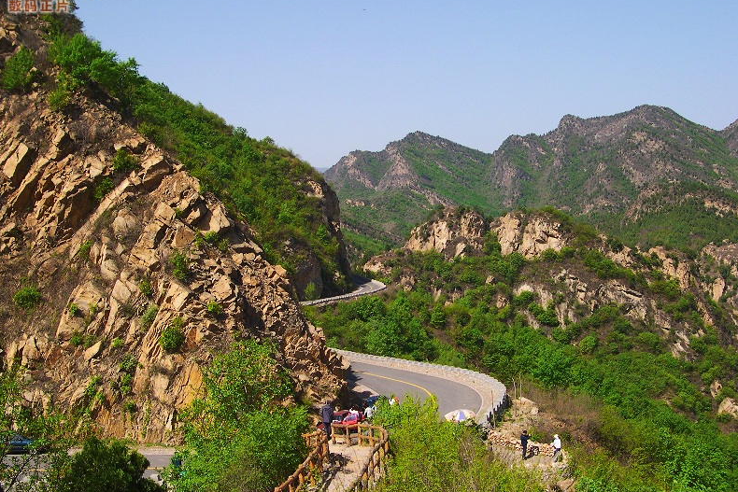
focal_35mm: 40
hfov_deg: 48.5
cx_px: 371
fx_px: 820
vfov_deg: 33.4
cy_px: 244
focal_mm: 8
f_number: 7.6
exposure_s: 1/155
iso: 100
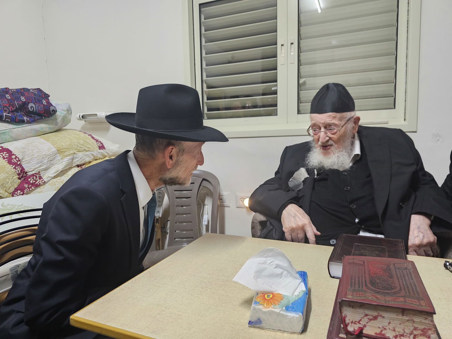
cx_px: 226
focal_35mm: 23
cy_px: 170
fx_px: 300
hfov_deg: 73.9
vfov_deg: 58.9
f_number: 1.7
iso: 640
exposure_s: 1/50
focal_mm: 6.3
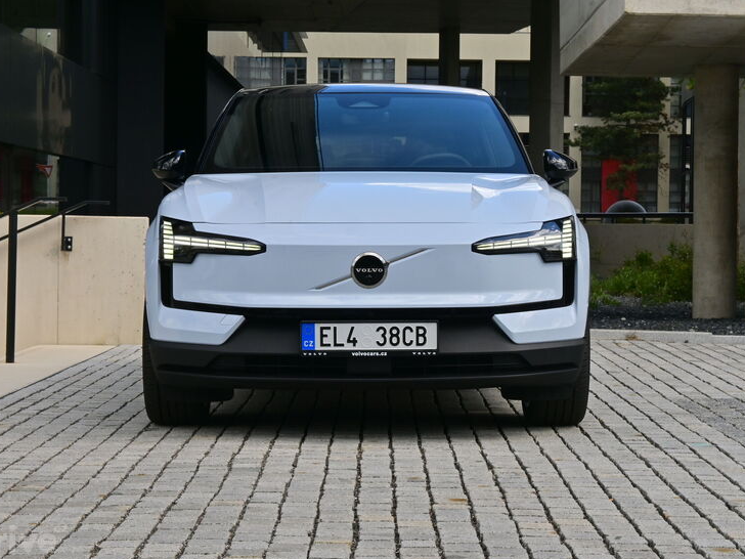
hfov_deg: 23.8
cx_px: 378
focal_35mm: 82
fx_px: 1765
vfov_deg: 18.0
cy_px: 282
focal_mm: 50
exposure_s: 1/80
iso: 250
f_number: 22
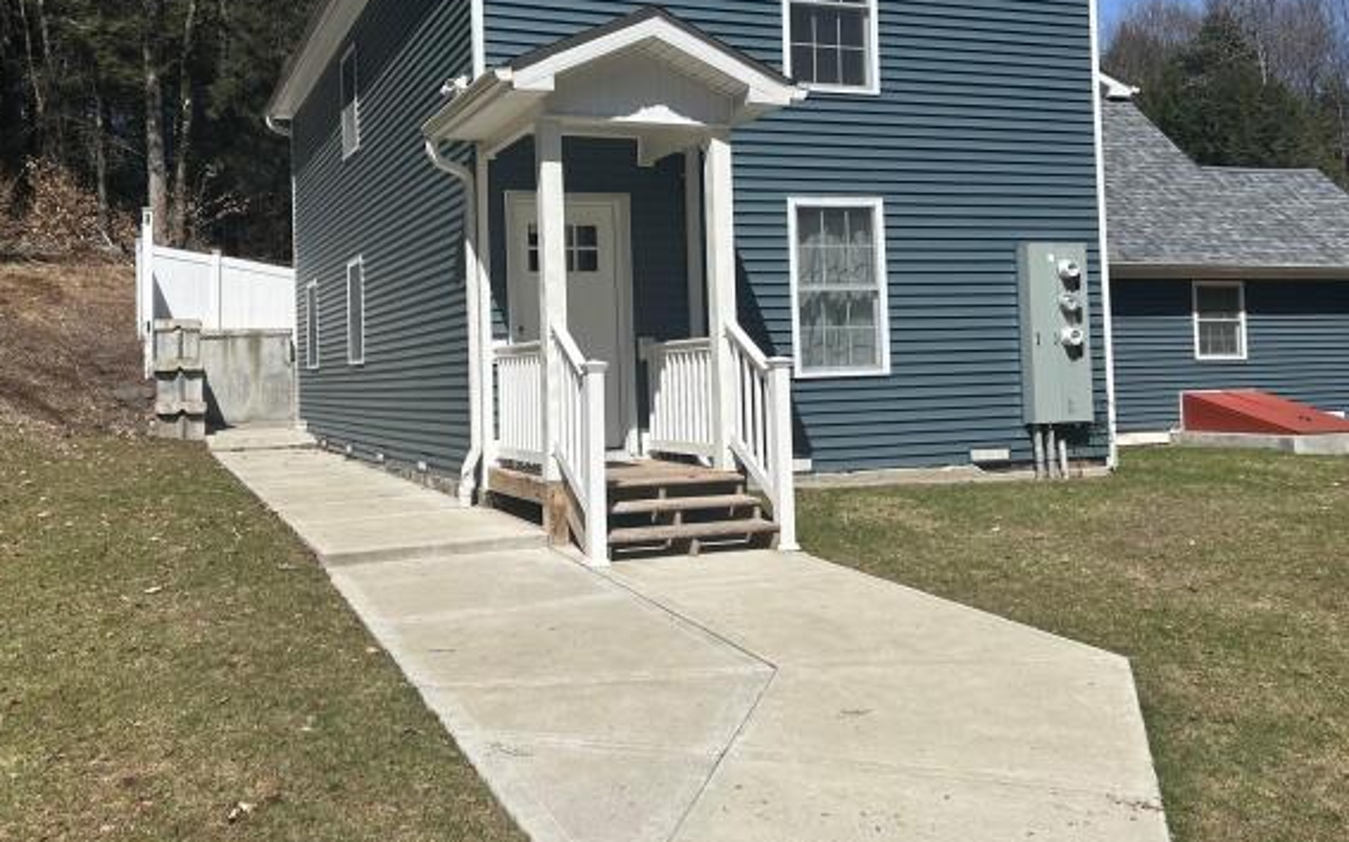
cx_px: 611
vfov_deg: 36.0
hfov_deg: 55.3
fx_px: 1286
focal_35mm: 35
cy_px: 302
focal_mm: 5.7
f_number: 1.5
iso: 50
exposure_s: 1/6211
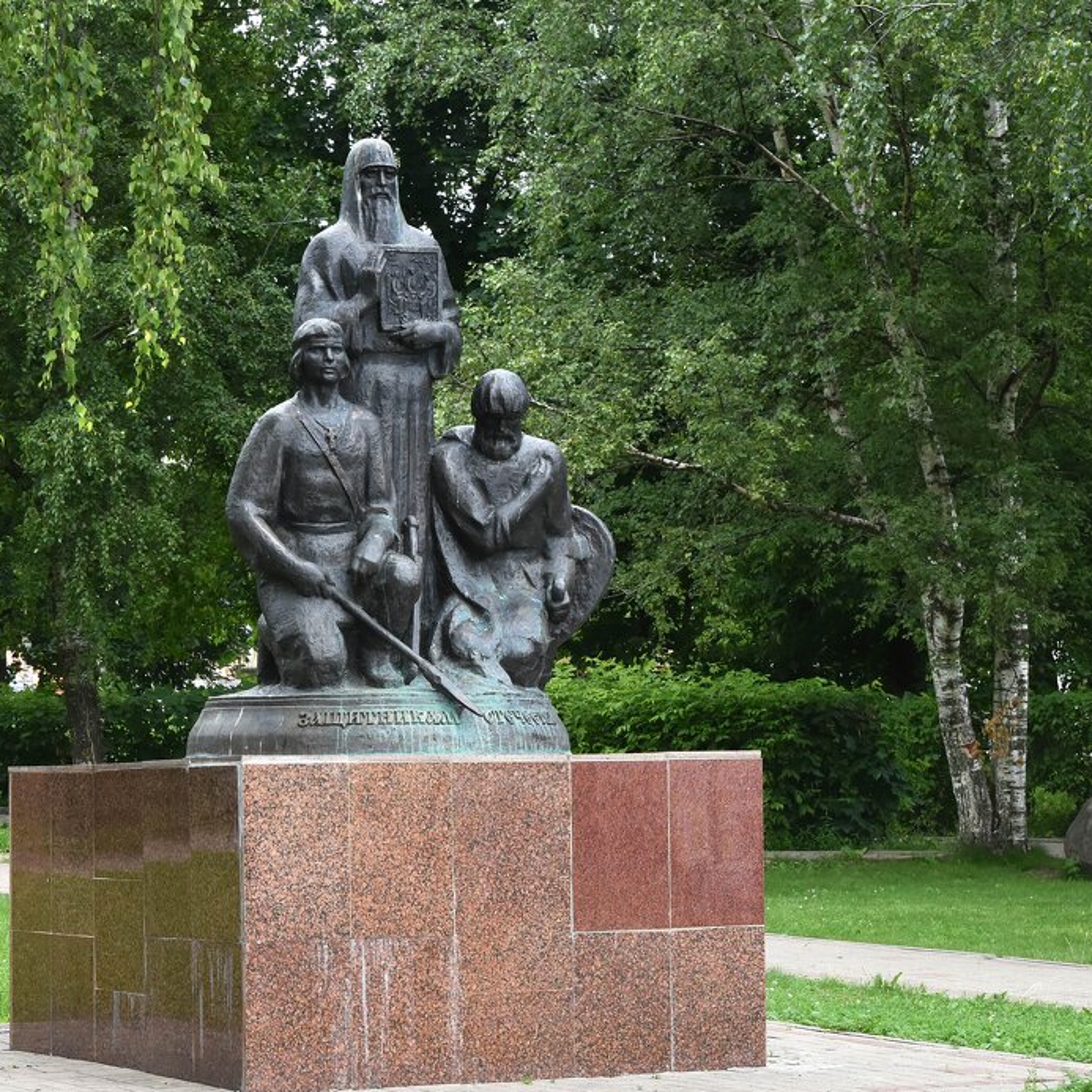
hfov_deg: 16.4
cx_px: 432
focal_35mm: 106
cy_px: 544
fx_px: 3783
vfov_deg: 16.4
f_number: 8
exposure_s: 1/320
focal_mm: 48
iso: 800
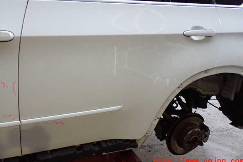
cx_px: 123
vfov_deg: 35.0
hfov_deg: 50.7
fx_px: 256
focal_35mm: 38
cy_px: 74
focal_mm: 6.37
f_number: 2.5
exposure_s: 1/40
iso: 640
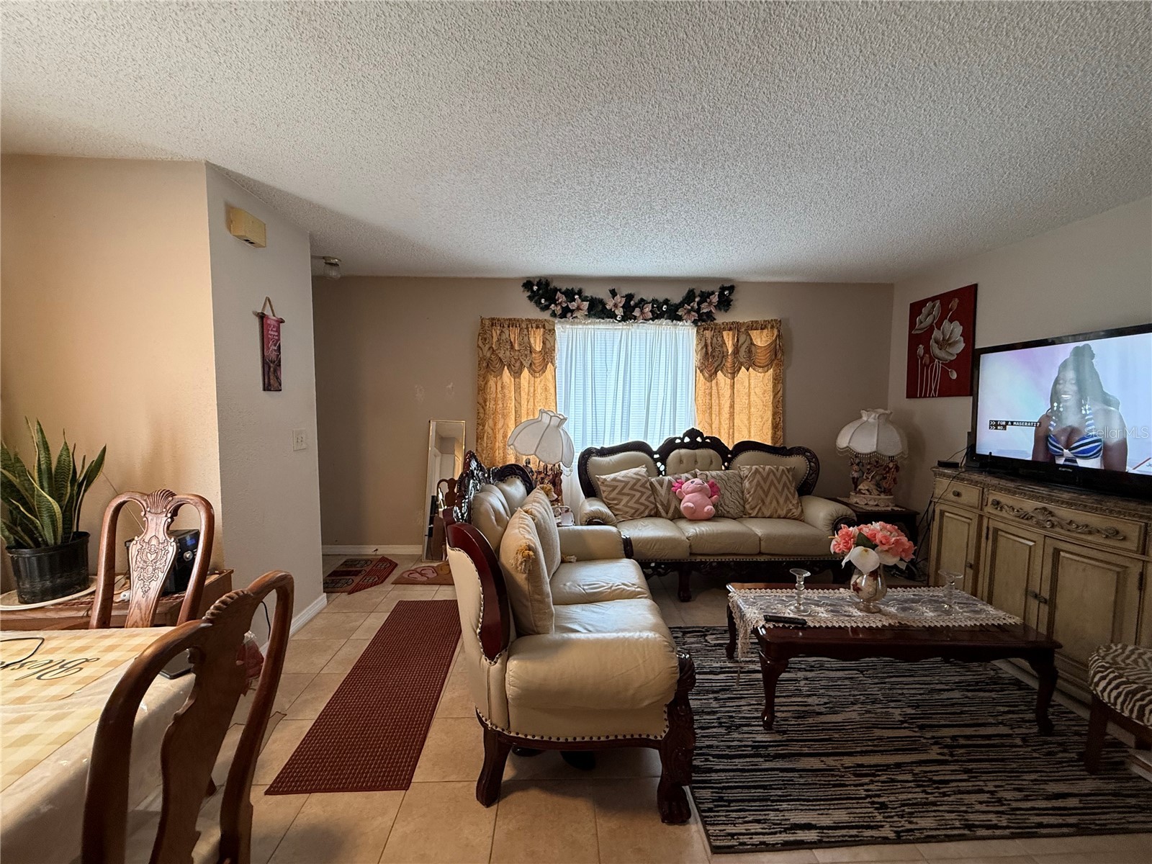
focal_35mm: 14
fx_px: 466
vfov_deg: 85.7
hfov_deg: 102.1
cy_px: 432
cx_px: 576
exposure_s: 1/60
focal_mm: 2.22
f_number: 2.2
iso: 200
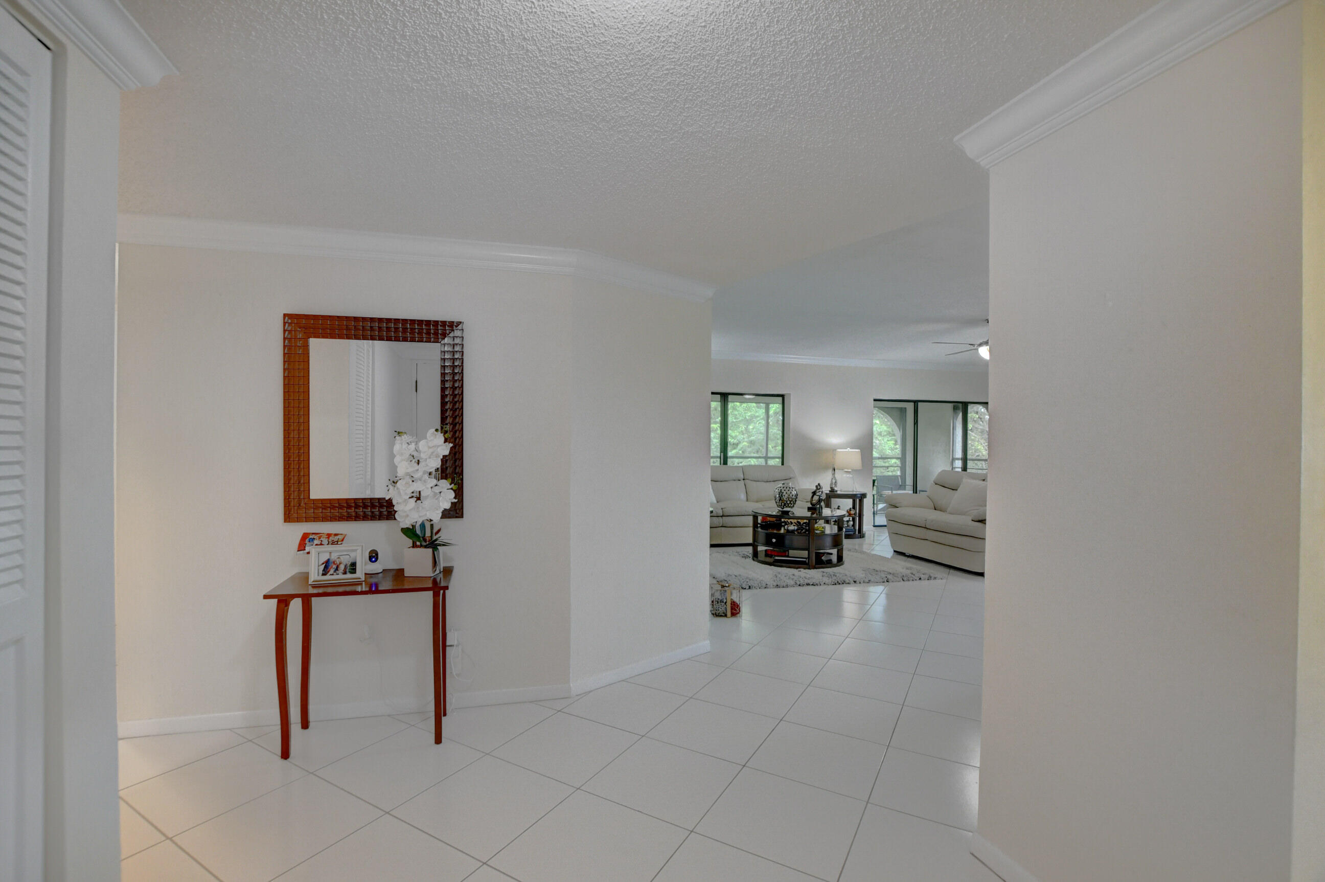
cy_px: 441
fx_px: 552
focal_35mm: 15
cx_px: 662
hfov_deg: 100.4
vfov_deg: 77.3
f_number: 8
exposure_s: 1/30
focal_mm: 10
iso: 1000
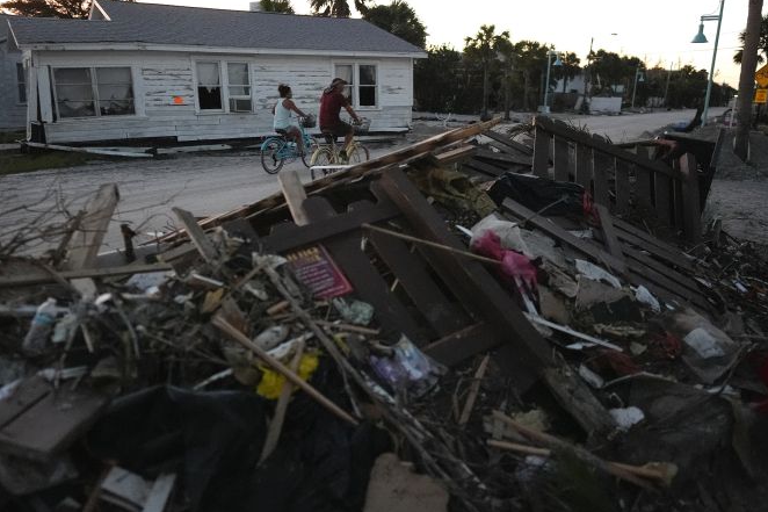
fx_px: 618
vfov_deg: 44.9
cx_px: 370
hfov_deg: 63.7
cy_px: 249
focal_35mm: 29
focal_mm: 24
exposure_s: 1/160
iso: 5000
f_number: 1.4
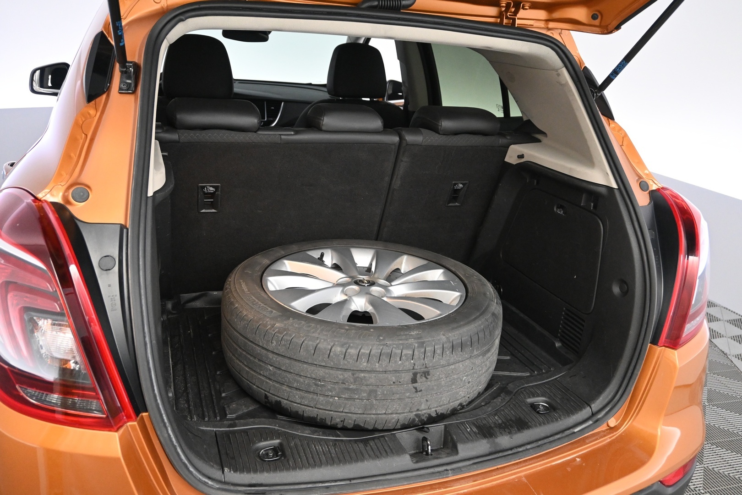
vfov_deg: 44.6
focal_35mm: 29
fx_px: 603
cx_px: 371
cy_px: 248
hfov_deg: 63.2
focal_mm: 19.5
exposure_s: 1/80
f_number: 3.8
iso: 3200
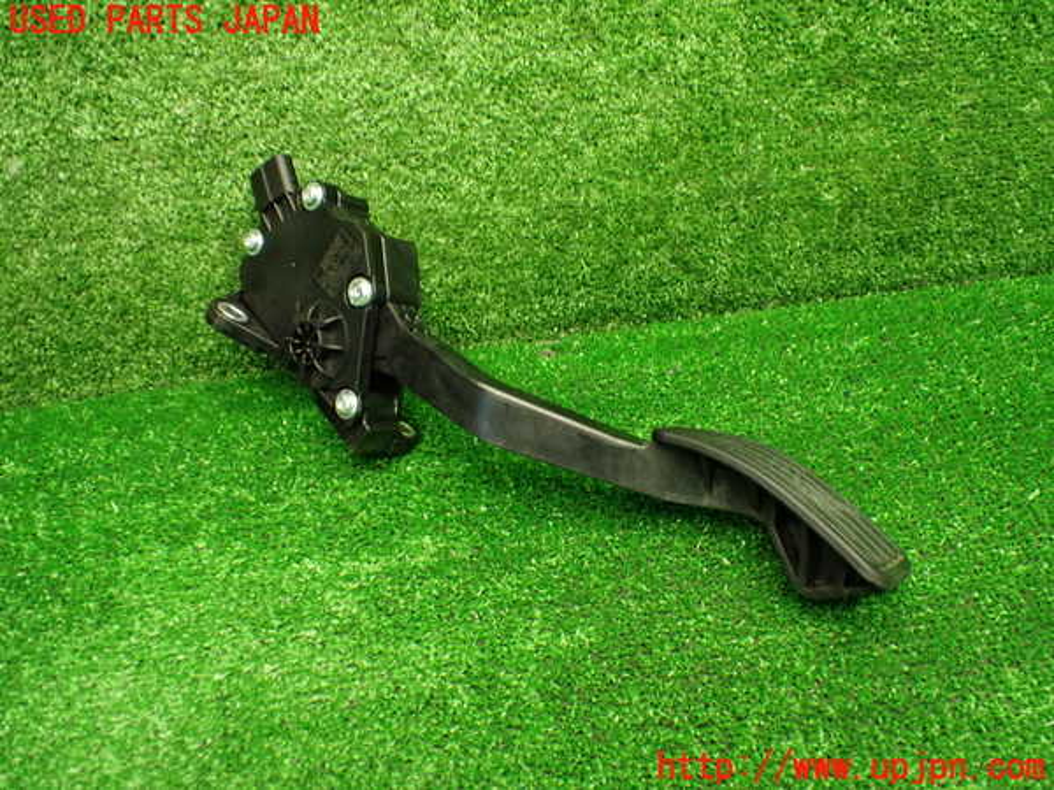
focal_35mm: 30
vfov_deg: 46.8
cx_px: 527
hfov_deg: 60.0
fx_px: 913
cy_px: 395
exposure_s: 1/80
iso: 800
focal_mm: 5.4
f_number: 2.3
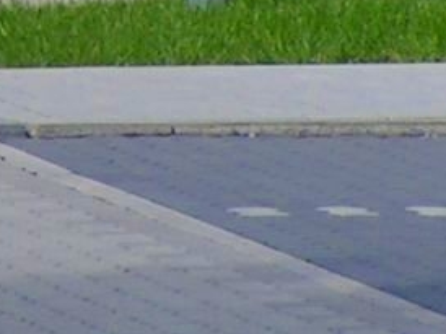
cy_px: -523
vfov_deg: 1.1
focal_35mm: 1321
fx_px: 17005
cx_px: -689
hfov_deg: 1.5
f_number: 5
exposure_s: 1/400
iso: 50
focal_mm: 34.5
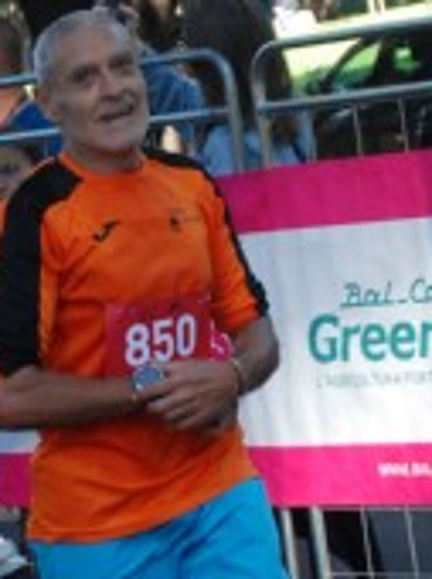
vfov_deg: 8.8
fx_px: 3753
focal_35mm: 225
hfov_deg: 6.6
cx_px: 94
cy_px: 347
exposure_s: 1/500
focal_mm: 44
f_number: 4.8
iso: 1000
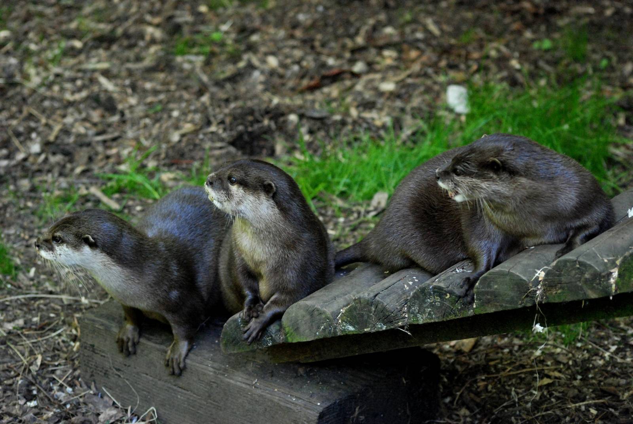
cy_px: 212
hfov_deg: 13.7
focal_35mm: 150
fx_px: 2641
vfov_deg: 9.2
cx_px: 316
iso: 1600
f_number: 4
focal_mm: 100
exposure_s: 1/160
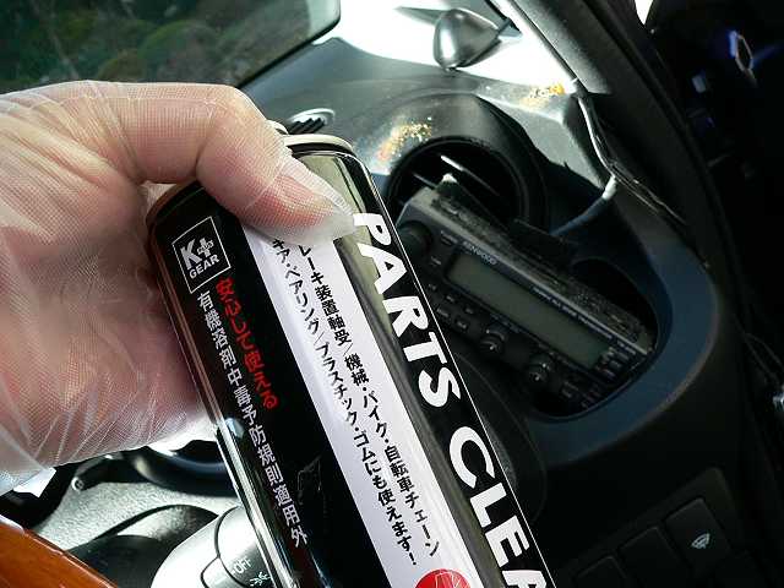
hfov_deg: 51.4
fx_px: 815
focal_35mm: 36
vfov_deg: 39.7
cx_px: 392
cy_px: 294
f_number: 4
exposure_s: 1/200
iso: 200
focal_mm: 6
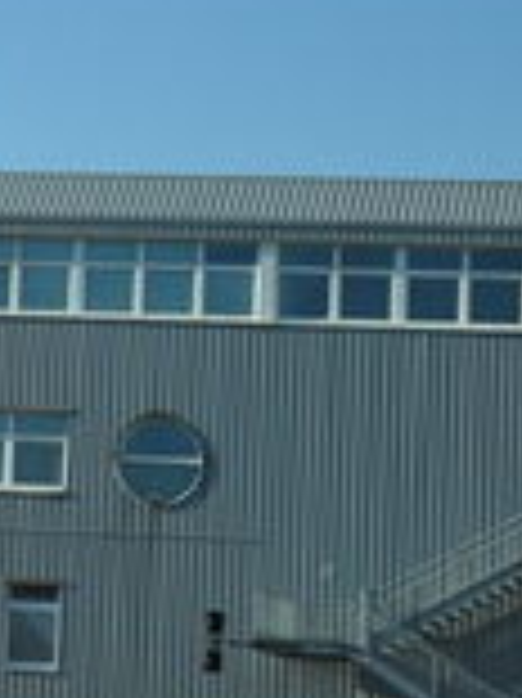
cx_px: -182
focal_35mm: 218
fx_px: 4389
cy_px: 108
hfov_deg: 6.7
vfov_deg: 9.1
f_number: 5
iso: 1600
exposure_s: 1/1250
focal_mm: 52
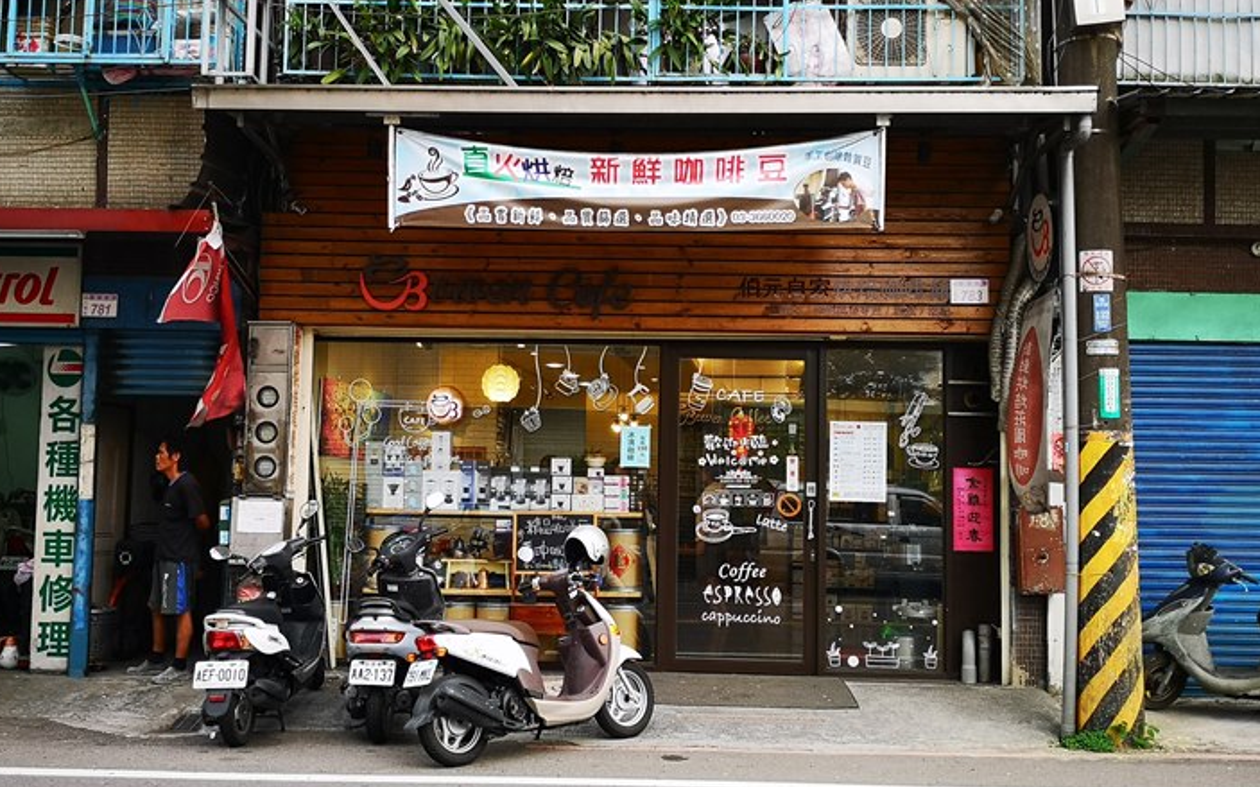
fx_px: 1305
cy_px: 382
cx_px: 618
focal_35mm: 38
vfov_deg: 33.6
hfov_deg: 51.6
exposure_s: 1/60
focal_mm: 3.95
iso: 64
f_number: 1.8
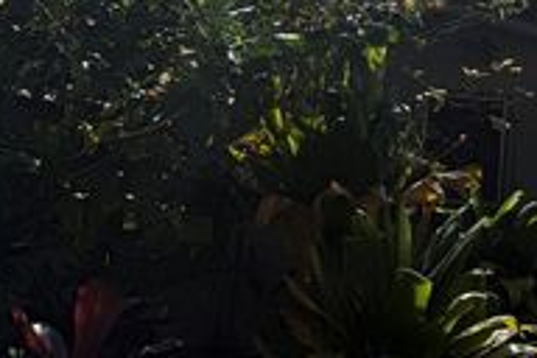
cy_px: -147
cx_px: 531
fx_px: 970
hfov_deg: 29.1
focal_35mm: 65
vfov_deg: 18.9
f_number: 1.78
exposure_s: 1/17544
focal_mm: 6.76
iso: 64
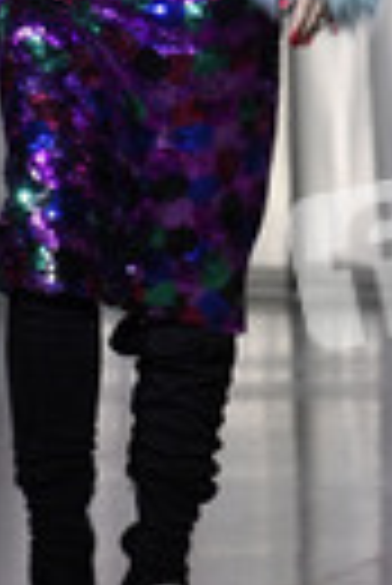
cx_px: 108
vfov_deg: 2.2
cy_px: 18
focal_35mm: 922
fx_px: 15018
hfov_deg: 1.5
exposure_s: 1/250
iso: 4000
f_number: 7.1
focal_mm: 300
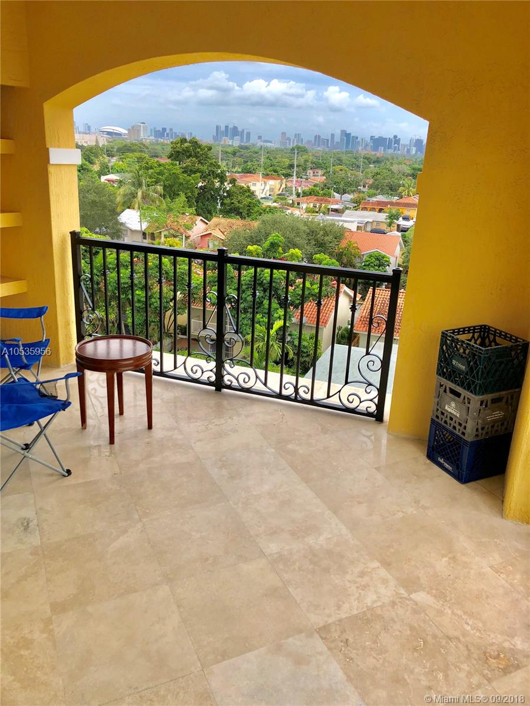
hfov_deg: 49.7
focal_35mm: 28
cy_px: 353
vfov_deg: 63.4
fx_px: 572
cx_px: 265
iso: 20
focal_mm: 4
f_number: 1.8
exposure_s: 1/1043
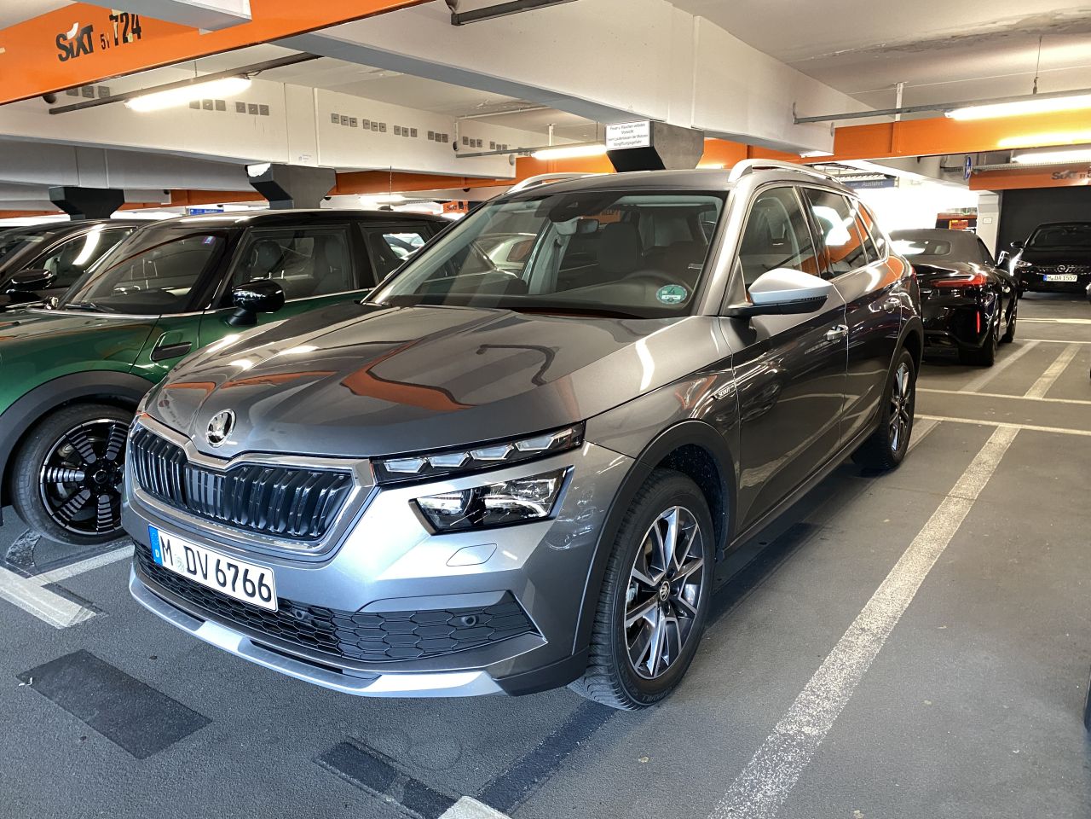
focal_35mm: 26
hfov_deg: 67.3
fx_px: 819
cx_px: 546
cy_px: 410
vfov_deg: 53.1
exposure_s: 1/50
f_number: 1.8
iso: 250
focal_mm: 4.25
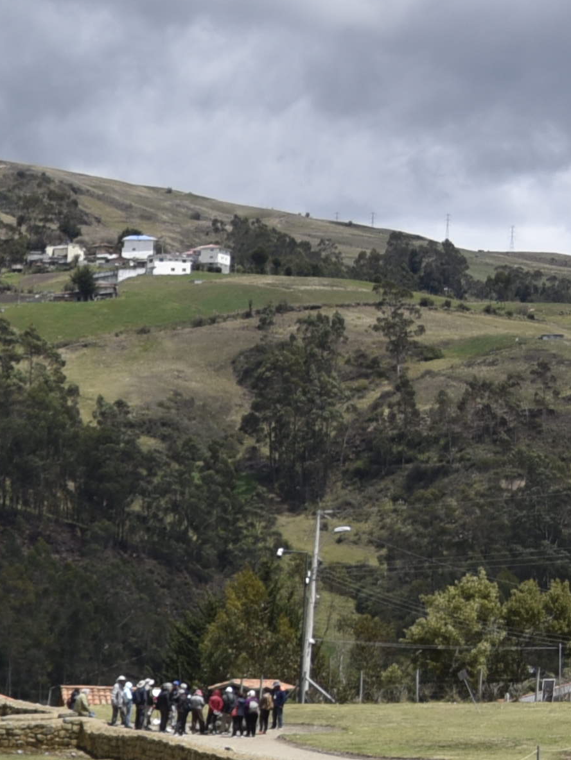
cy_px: 750
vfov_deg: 11.8
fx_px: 3650
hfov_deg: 7.8
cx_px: -1087
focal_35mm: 166
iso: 125
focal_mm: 34
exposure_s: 1/320
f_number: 9
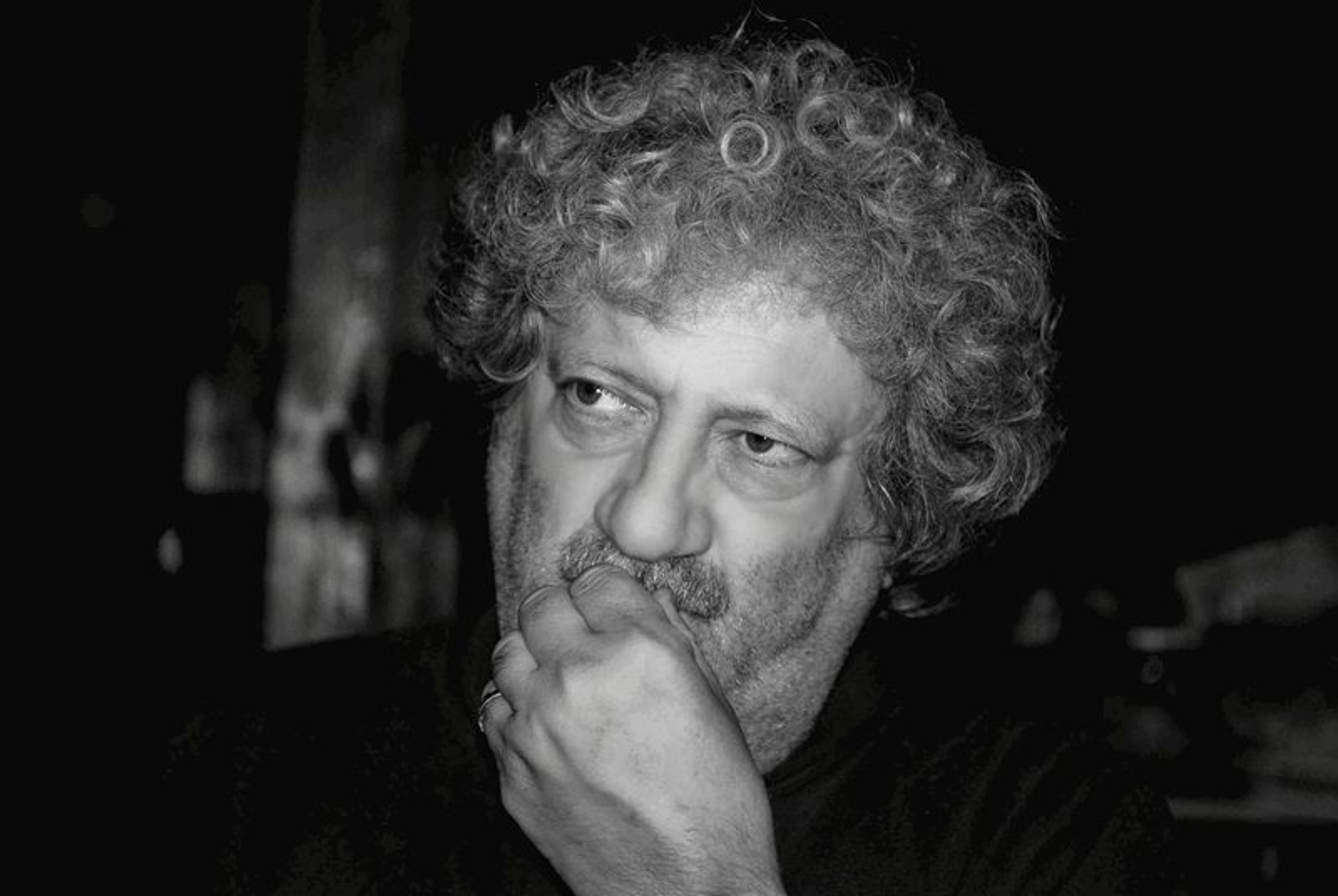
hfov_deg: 24.6
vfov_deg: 16.6
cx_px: 669
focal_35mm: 82
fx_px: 3071
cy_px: 448
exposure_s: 1/60
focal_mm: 55
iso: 200
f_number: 2.8
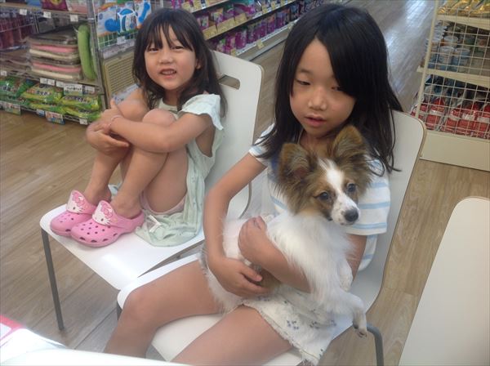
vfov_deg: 40.6
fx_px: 495
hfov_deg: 52.7
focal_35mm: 35
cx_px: 245
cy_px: 183
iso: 64
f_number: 2.4
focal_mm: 4.28
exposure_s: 1/40
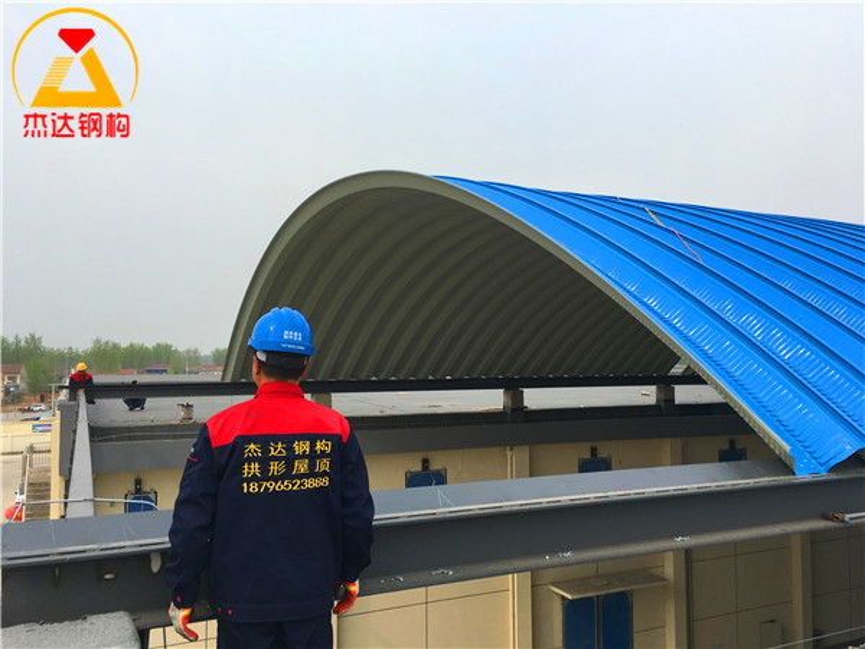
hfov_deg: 61.7
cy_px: 324
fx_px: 725
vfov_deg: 48.2
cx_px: 432
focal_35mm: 29
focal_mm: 4.15
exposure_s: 1/1068
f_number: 2.2
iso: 25
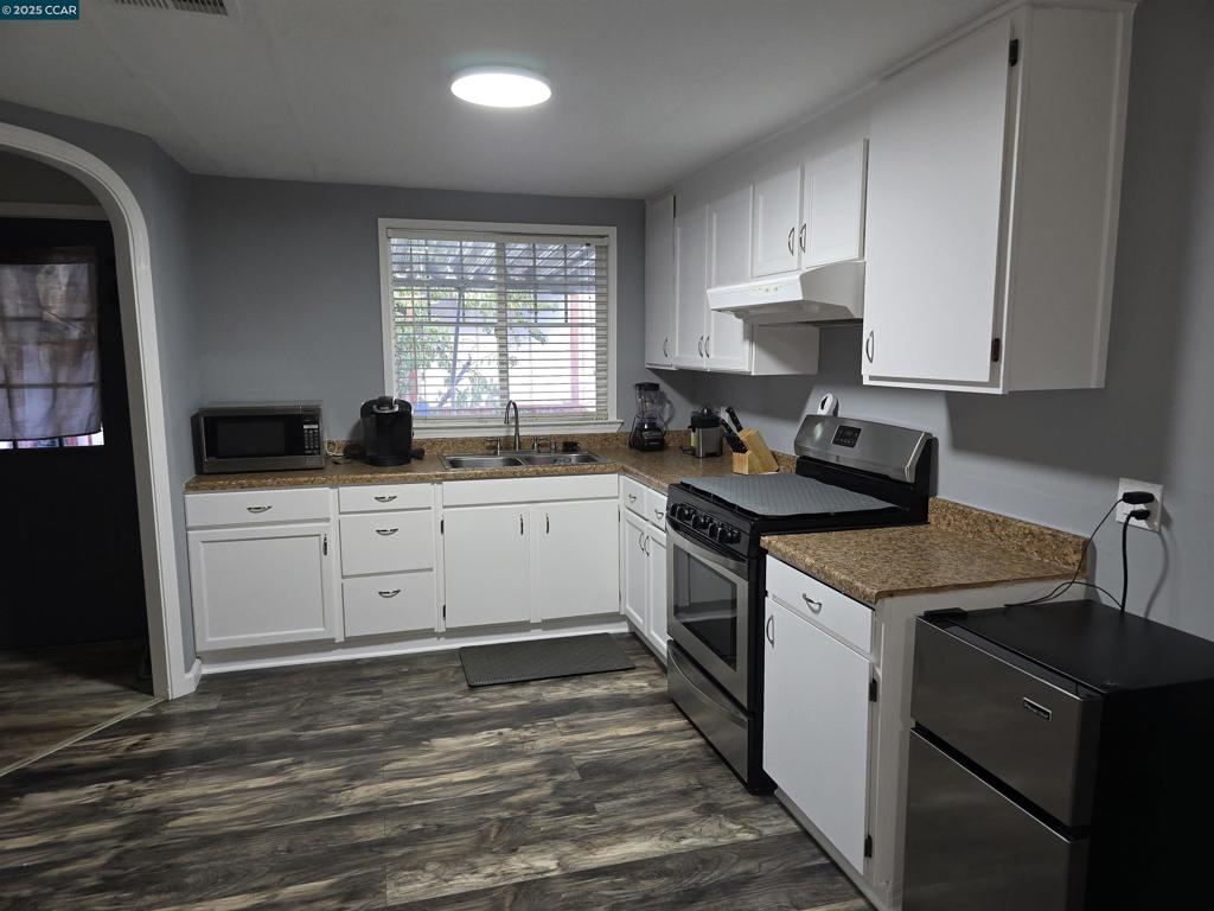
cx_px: 607
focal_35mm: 23
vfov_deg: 58.9
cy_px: 456
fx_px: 807
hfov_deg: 73.9
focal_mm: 6.3
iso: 100
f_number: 1.7
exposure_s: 1/30
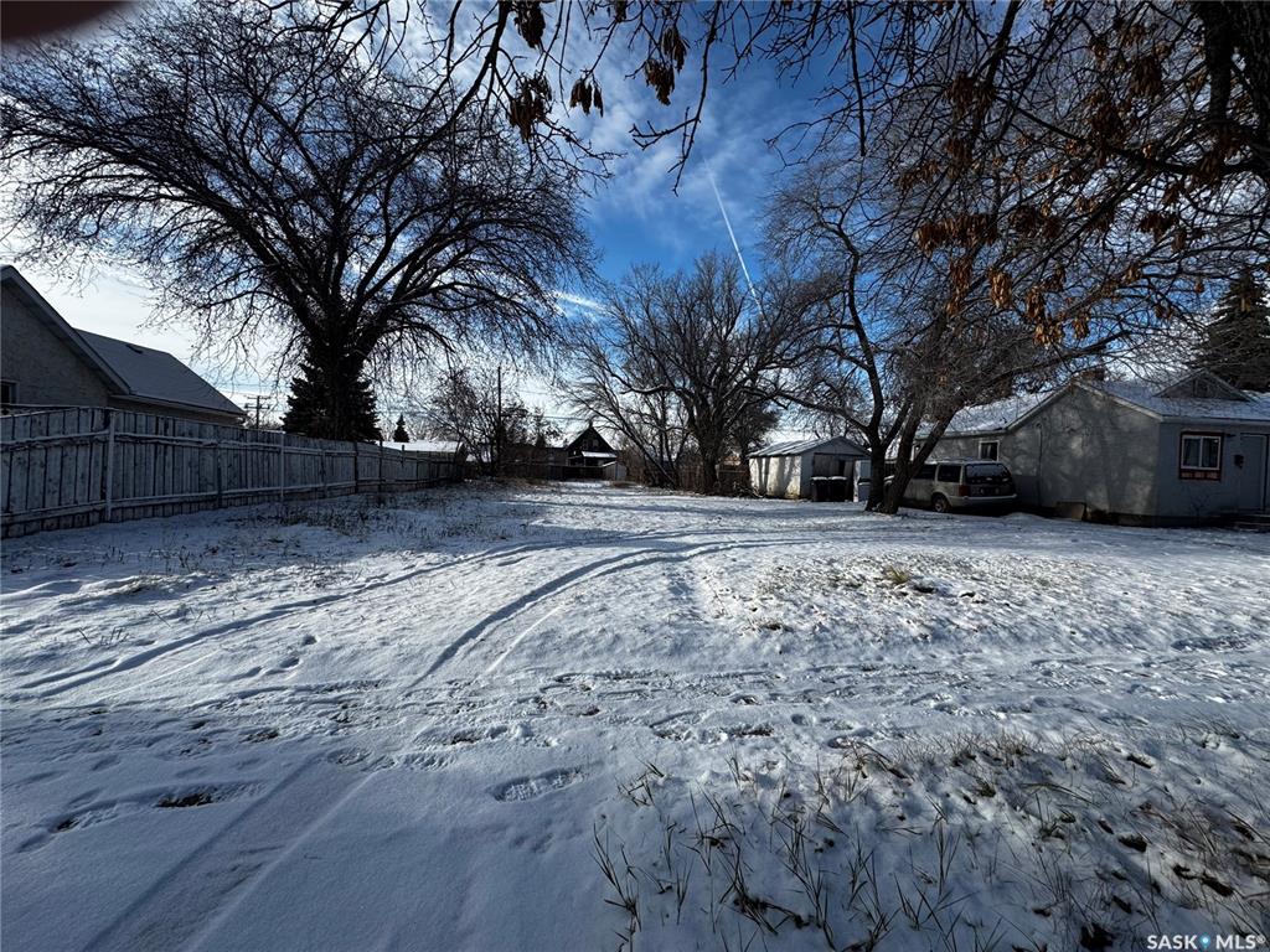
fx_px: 514
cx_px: 635
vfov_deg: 85.7
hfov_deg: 102.1
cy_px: 476
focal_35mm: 14
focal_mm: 2.22
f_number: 2.2
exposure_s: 1/1976
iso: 50
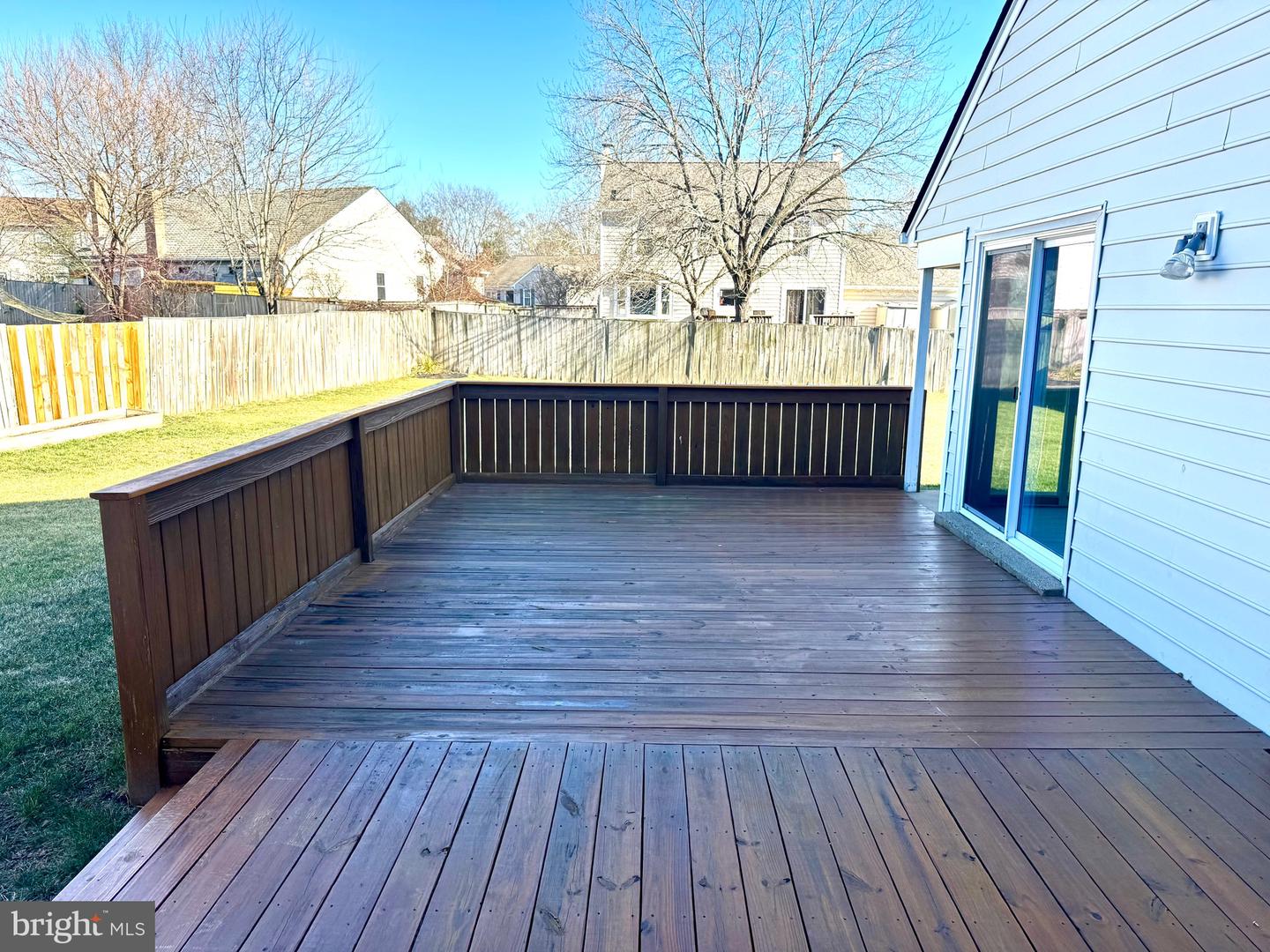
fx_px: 881
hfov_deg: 71.6
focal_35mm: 24
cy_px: 476
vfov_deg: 56.8
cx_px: 635
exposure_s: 1/1261
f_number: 1.78
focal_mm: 6.76
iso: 80
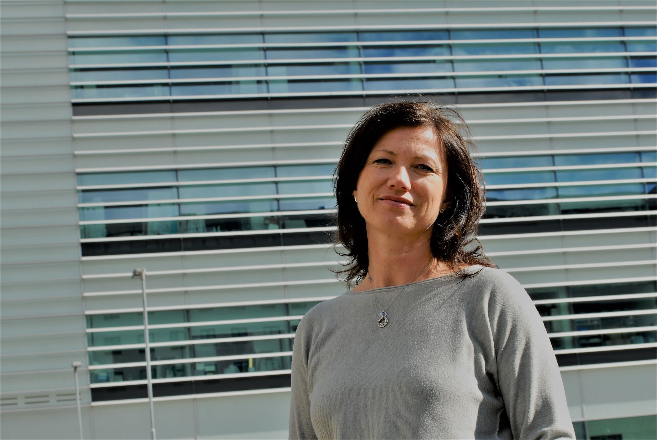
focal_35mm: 90
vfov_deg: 15.2
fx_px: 1645
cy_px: 220
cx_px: 328
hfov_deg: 22.6
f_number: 13
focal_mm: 60
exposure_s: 1/45
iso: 100
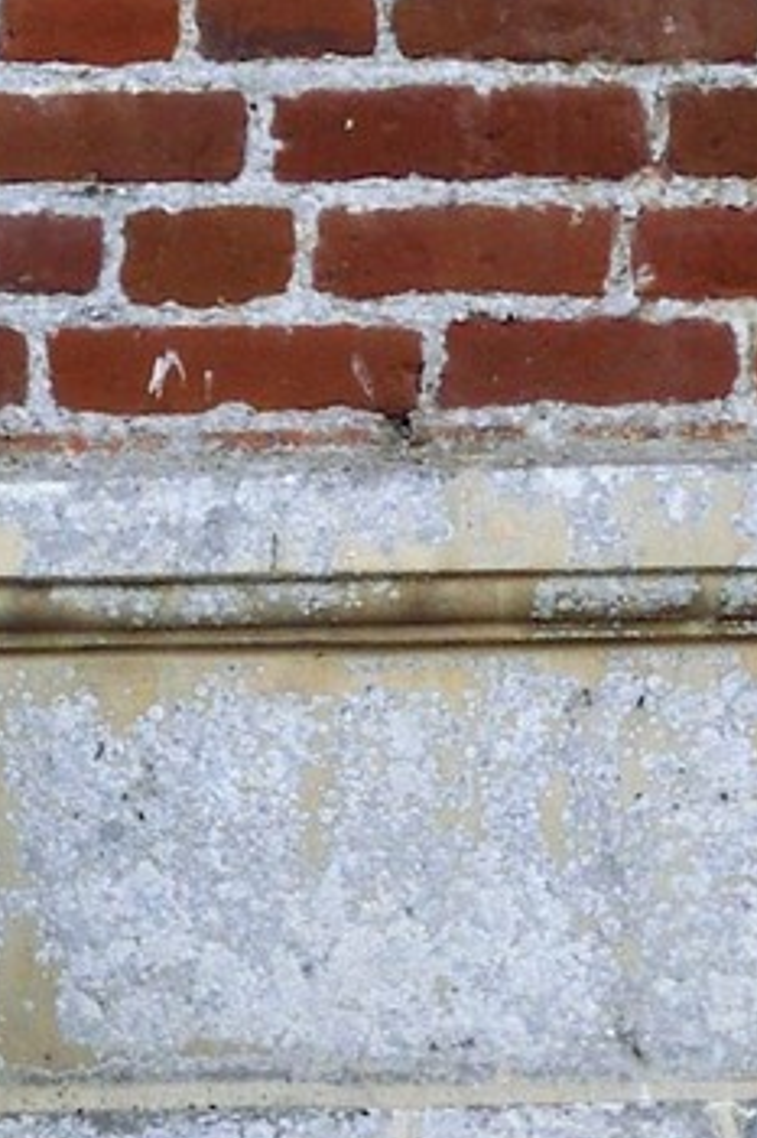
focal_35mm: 1167
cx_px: -461
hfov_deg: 1.2
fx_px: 36843
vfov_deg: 1.8
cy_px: 3588
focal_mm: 170
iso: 800
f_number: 10
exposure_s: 1/200
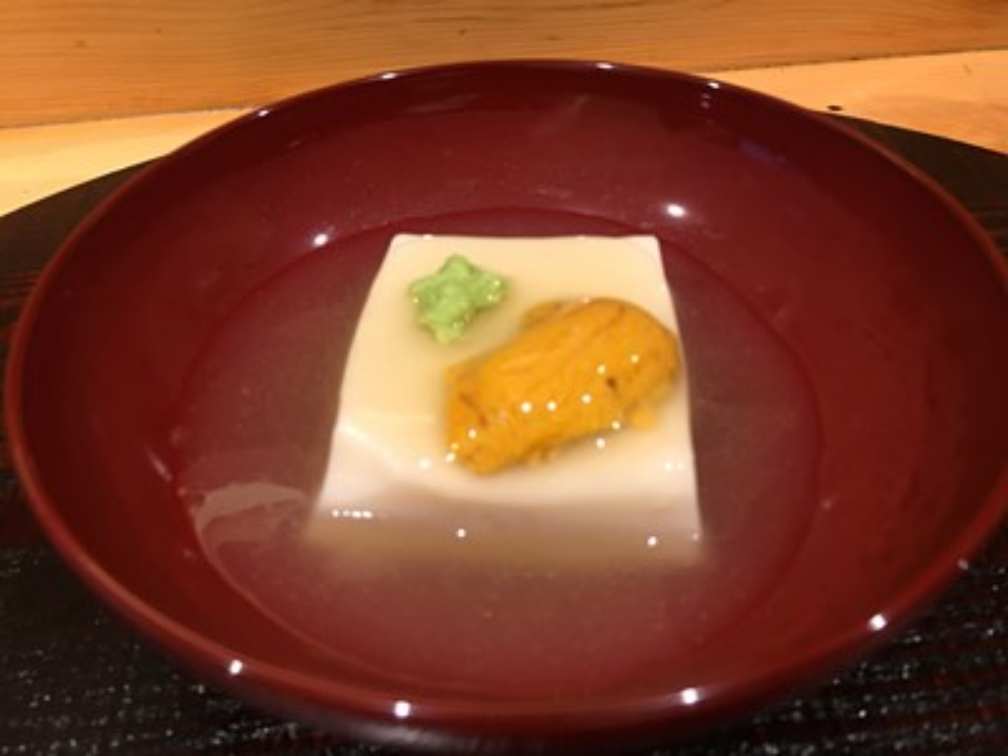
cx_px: 504
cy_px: 378
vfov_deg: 48.2
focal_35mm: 29
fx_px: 844
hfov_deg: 61.7
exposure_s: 1/15
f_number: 2.2
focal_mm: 4.15
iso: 100
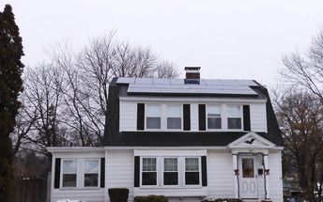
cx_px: 181
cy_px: 145
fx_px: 326
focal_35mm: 37
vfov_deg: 33.9
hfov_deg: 52.6
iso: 100
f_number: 3.4
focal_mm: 4.3
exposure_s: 1/200
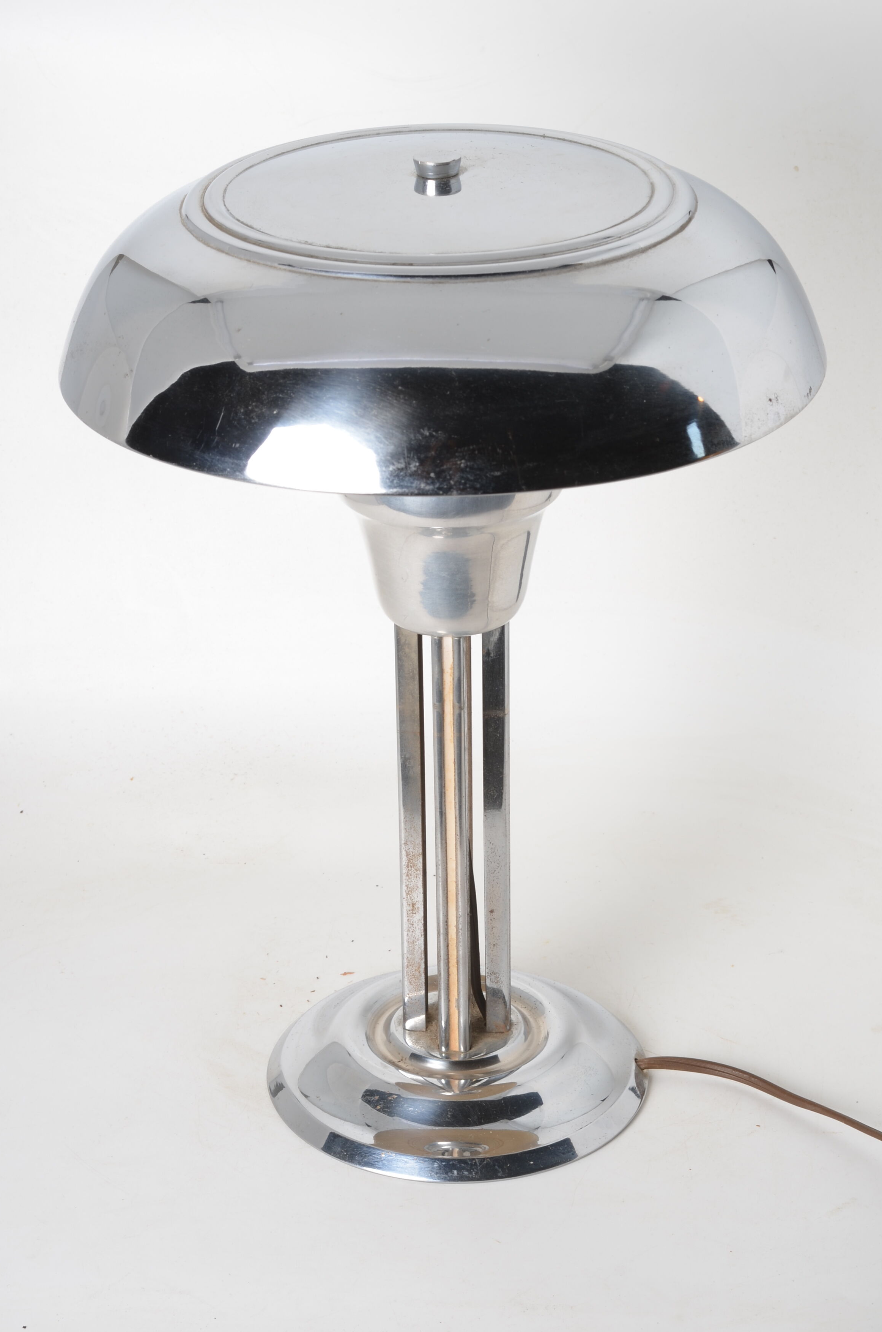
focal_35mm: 79
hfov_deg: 17.2
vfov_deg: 25.7
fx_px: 2916
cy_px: 641
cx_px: 429
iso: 100
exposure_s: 1/125
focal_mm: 50
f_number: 11
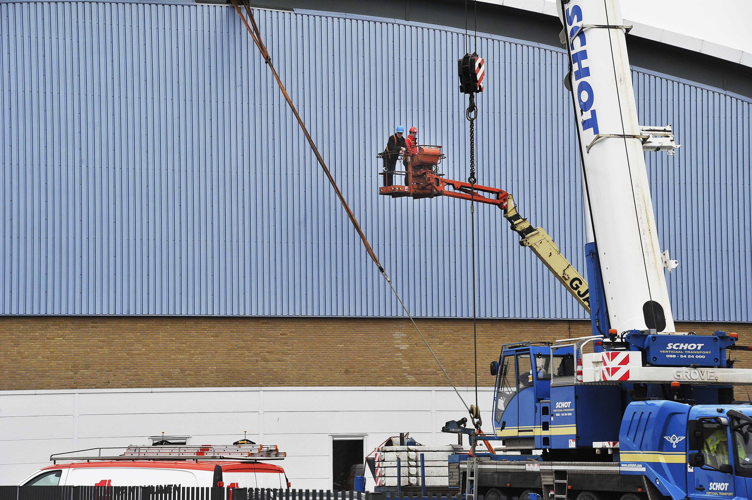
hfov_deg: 19.5
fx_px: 2192
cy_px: 250
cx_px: 376
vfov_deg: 13.0
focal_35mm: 105
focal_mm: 105
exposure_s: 1/400
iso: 1250
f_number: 8
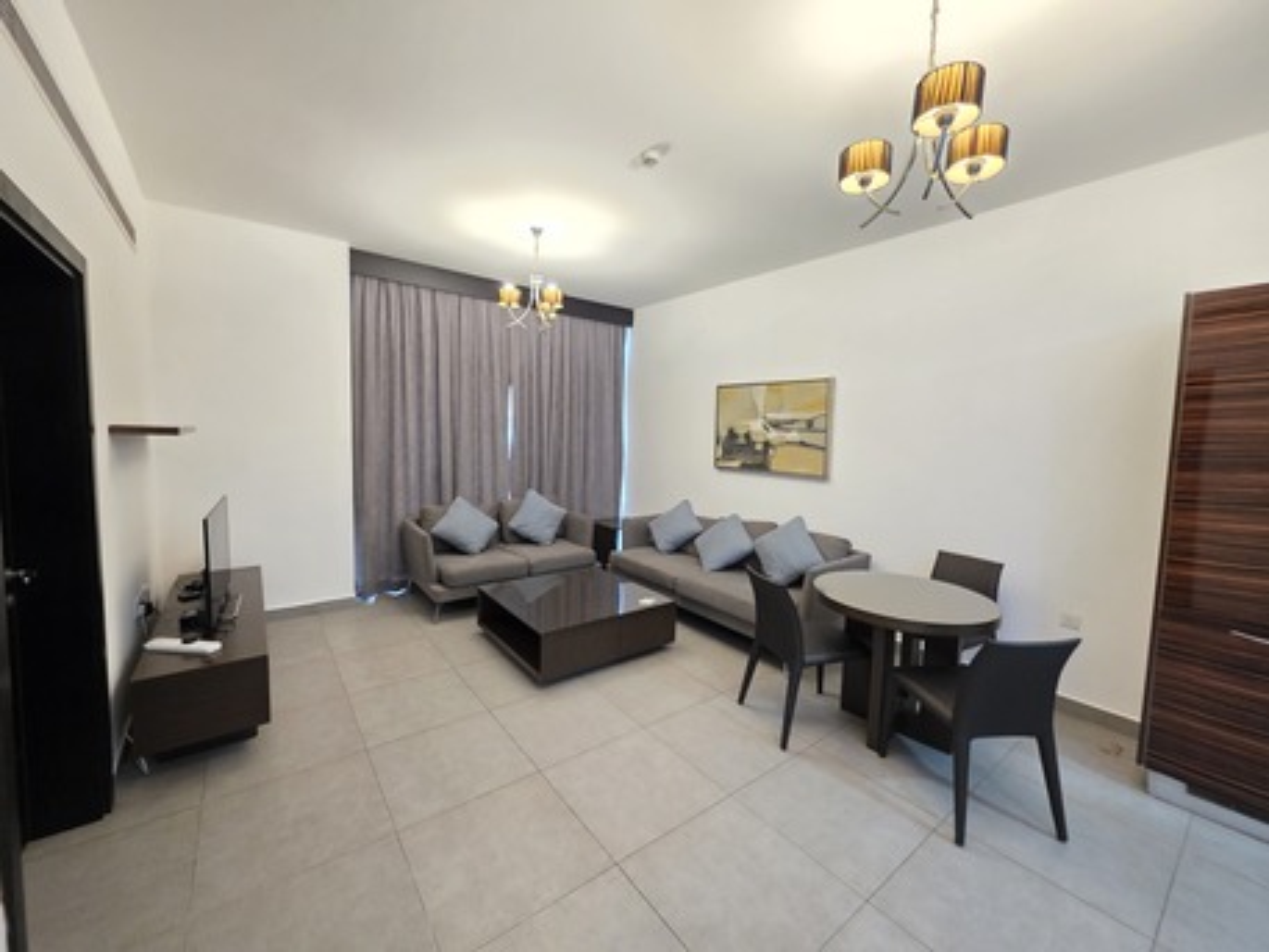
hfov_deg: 106.2
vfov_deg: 89.9
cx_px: 634
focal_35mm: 13
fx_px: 477
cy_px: 476
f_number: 1.9
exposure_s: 1/50
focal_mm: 2.2
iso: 640
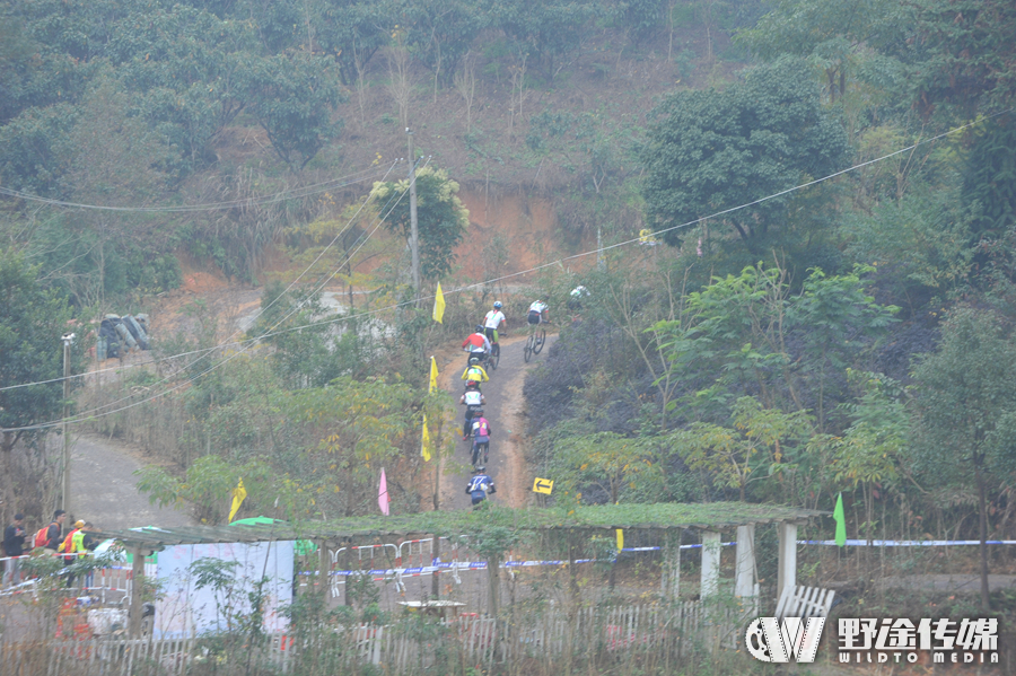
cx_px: 508
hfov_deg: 10.3
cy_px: 338
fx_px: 5641
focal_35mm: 200
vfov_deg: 6.9
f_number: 6.3
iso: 640
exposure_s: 1/250
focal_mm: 200
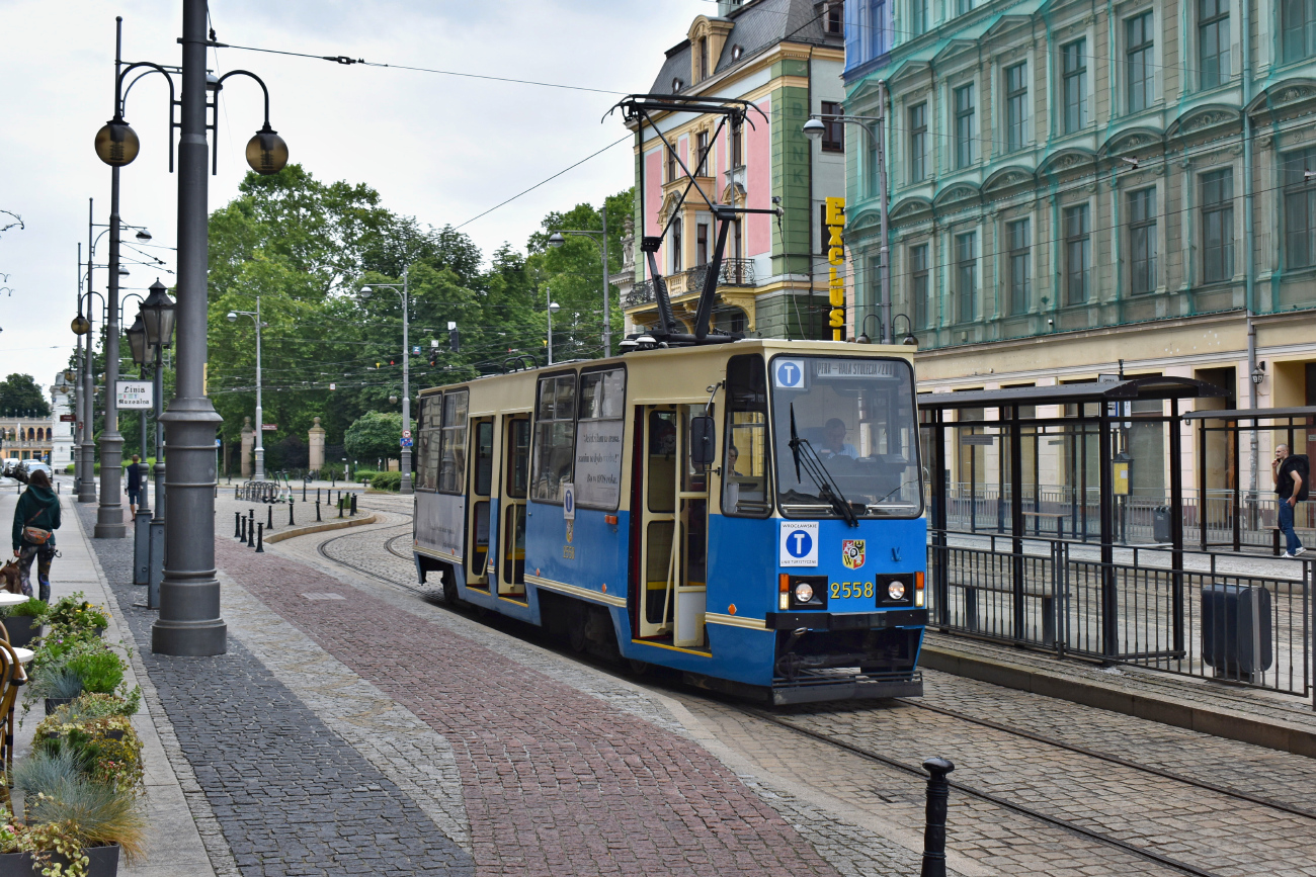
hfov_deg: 43.6
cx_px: 658
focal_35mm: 45
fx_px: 1645
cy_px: 438
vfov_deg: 29.9
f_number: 8
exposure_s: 1/400
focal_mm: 30
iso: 320
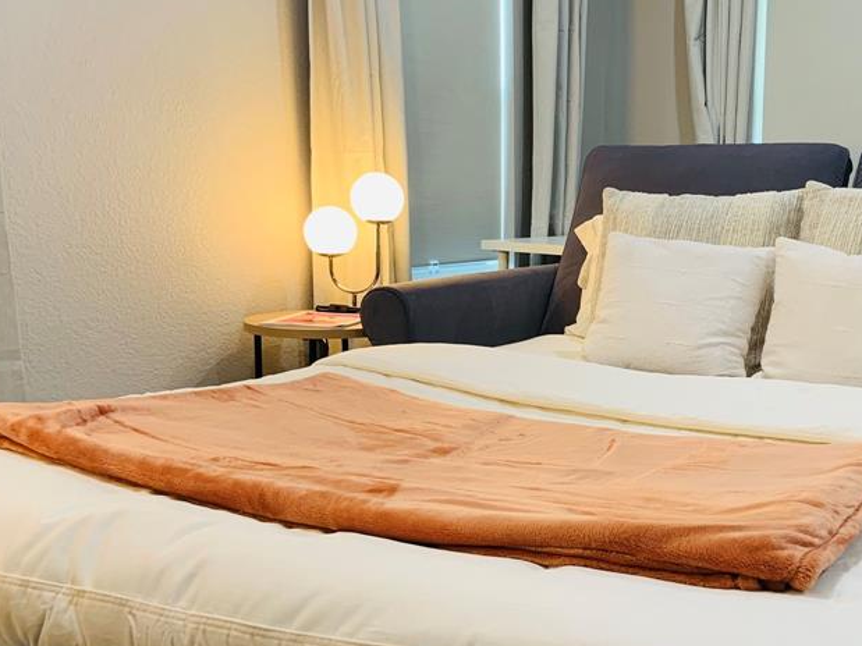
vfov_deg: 33.6
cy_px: 345
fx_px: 1071
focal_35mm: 43
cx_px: 631
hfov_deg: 42.7
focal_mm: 4.25
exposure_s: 1/60
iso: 125
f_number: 1.8
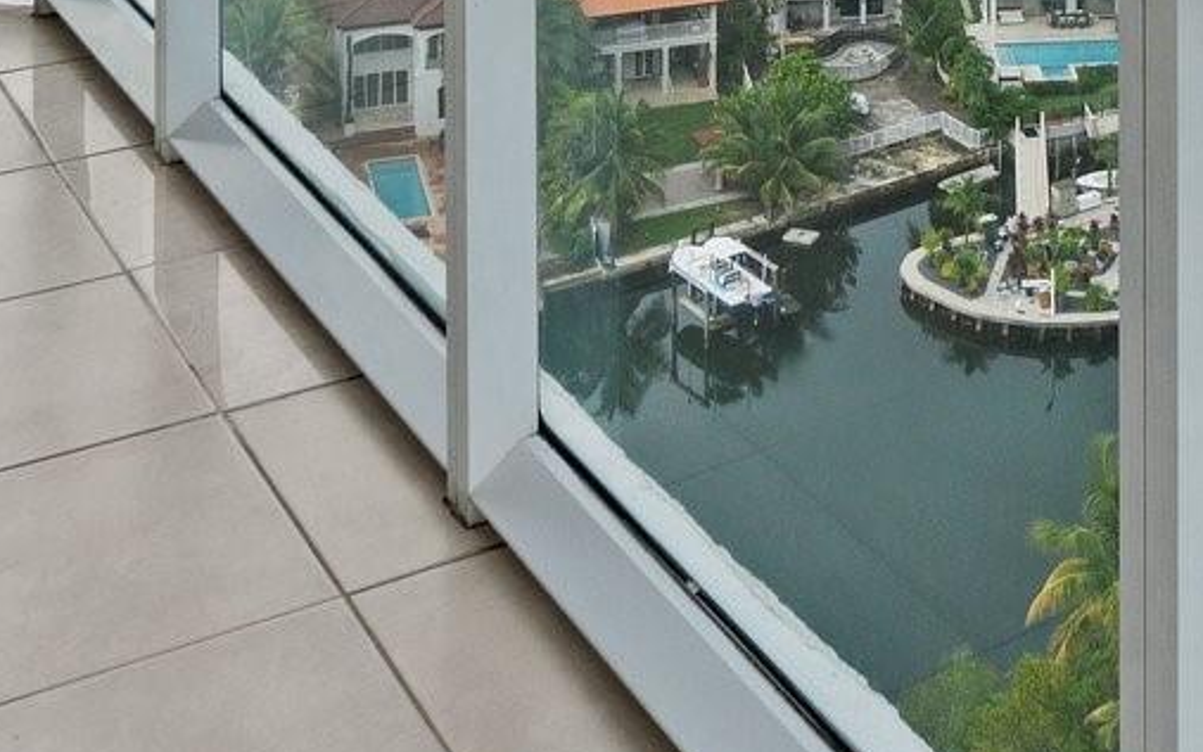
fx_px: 2295
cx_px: 911
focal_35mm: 70
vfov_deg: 15.3
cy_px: -712
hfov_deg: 28.9
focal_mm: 17
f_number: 8
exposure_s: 1/400
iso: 200
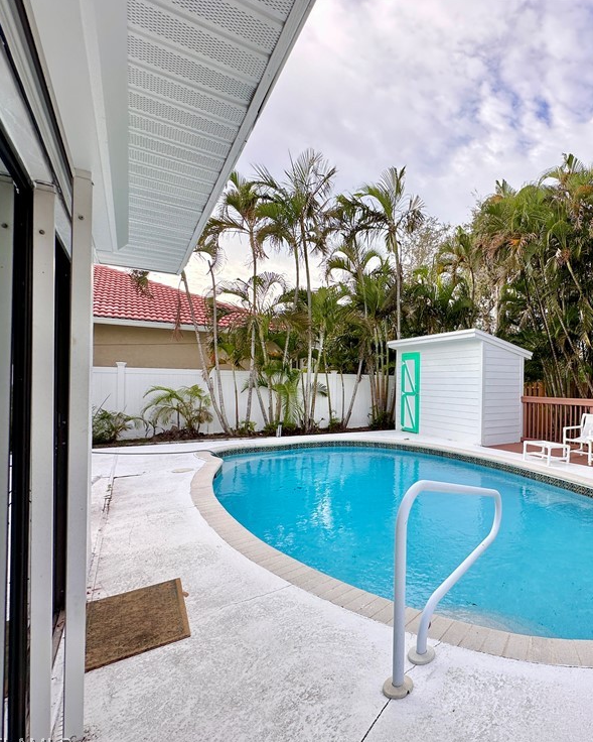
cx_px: 465
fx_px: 417
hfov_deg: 65.2
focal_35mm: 19
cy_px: 382
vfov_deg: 83.3
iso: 40
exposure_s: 1/286
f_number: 2.2
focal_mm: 2.22
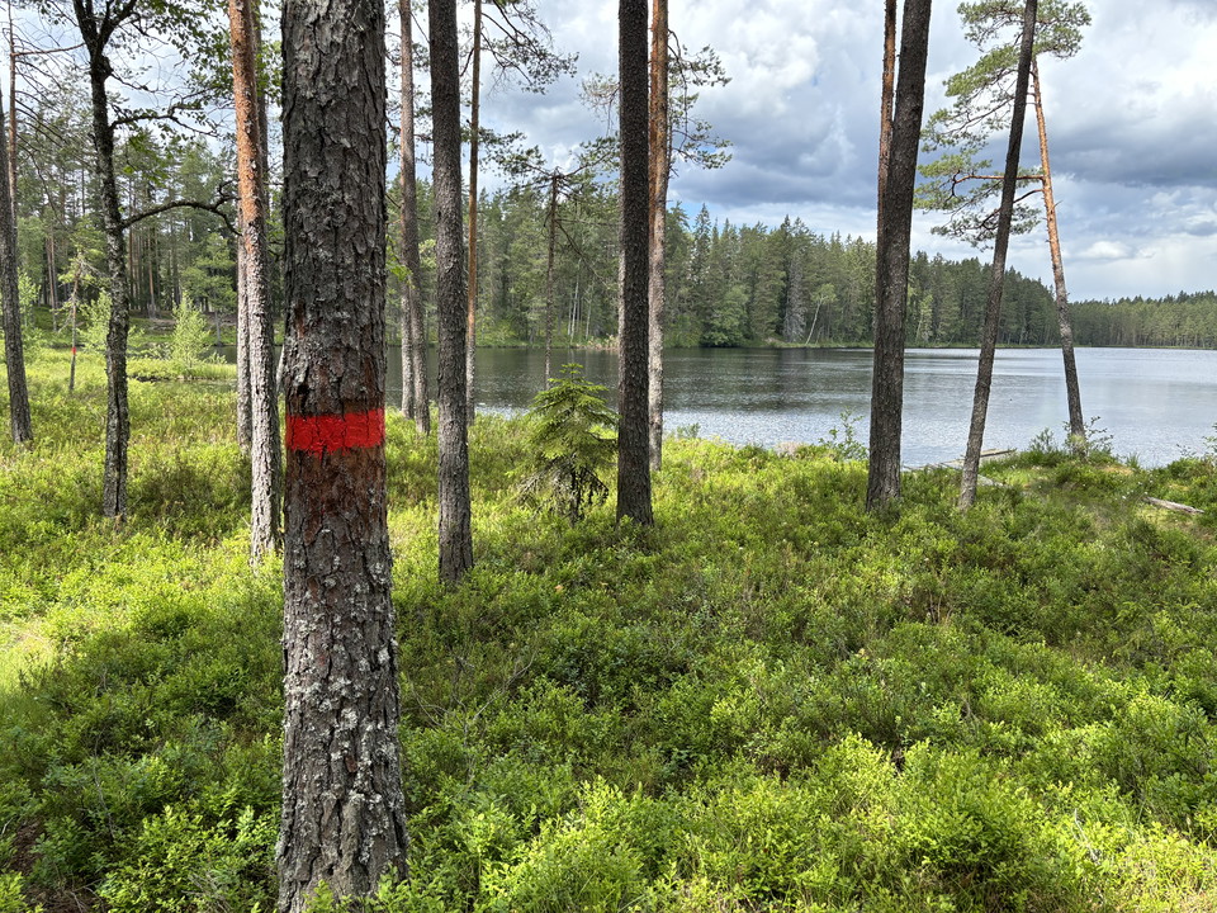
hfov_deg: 67.3
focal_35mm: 26
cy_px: 456
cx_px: 608
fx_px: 914
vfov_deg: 53.1
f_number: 1.6
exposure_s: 1/597
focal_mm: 5.96
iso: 50
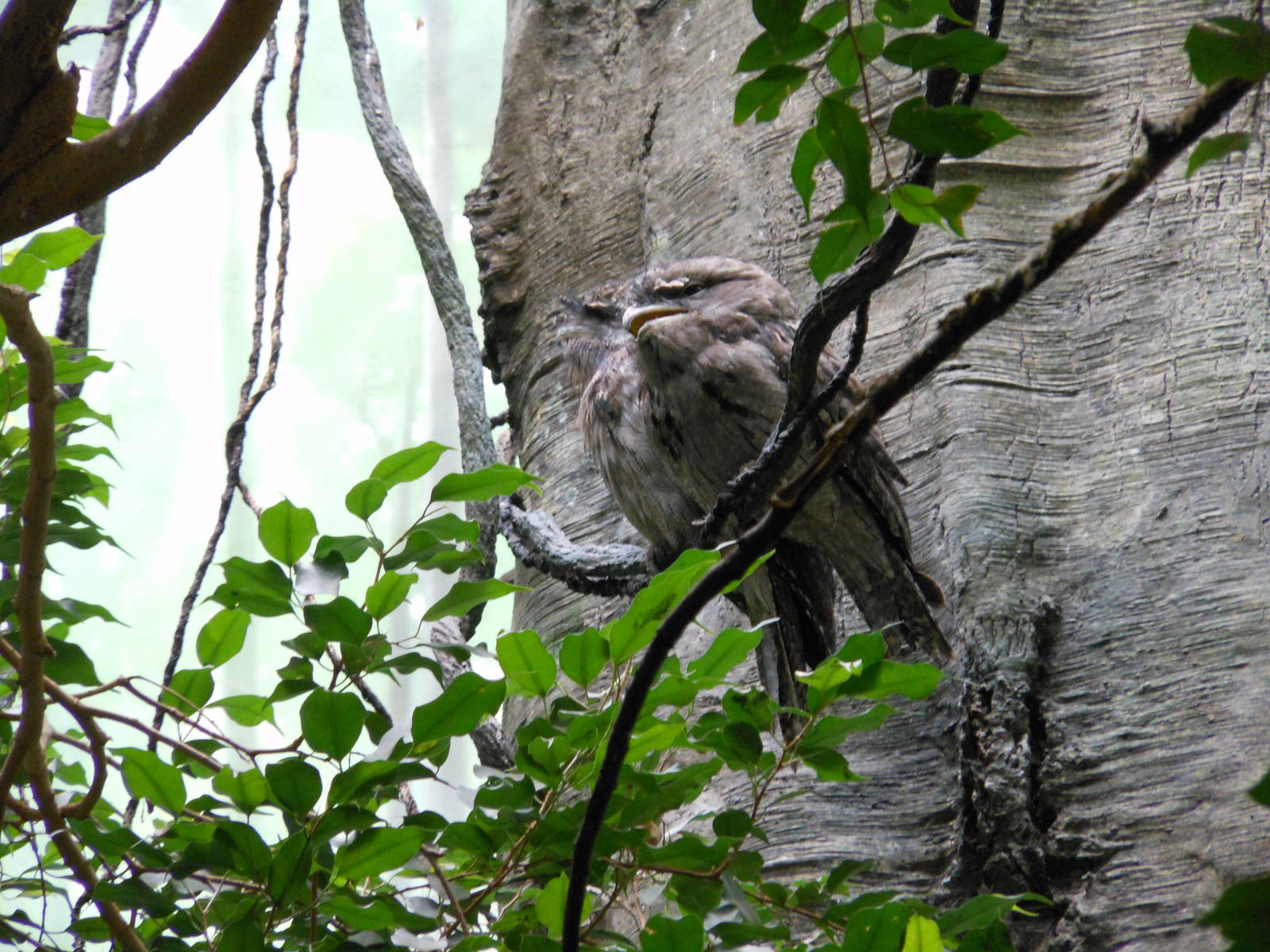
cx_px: 635
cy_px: 476
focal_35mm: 196
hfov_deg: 10.1
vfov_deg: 7.6
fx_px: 7191
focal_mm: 35
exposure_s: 1/13
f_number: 5.6
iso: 400
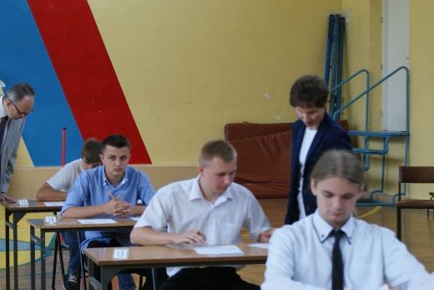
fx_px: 1225
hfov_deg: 20.1
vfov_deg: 13.5
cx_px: 194
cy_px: 136
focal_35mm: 102
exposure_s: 1/80
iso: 400
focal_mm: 55
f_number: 5.6
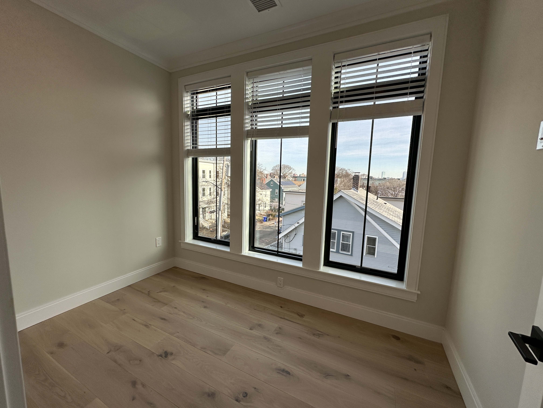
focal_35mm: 14
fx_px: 220
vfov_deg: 85.7
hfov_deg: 102.1
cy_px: 204
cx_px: 272
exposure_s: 1/456
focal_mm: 2.22
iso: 40
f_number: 2.2
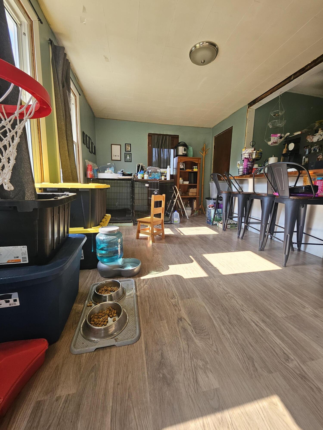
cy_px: 215
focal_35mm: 13
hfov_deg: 89.9
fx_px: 162
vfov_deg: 106.2
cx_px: 162
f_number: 2.2
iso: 50
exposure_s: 1/60
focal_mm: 1.74
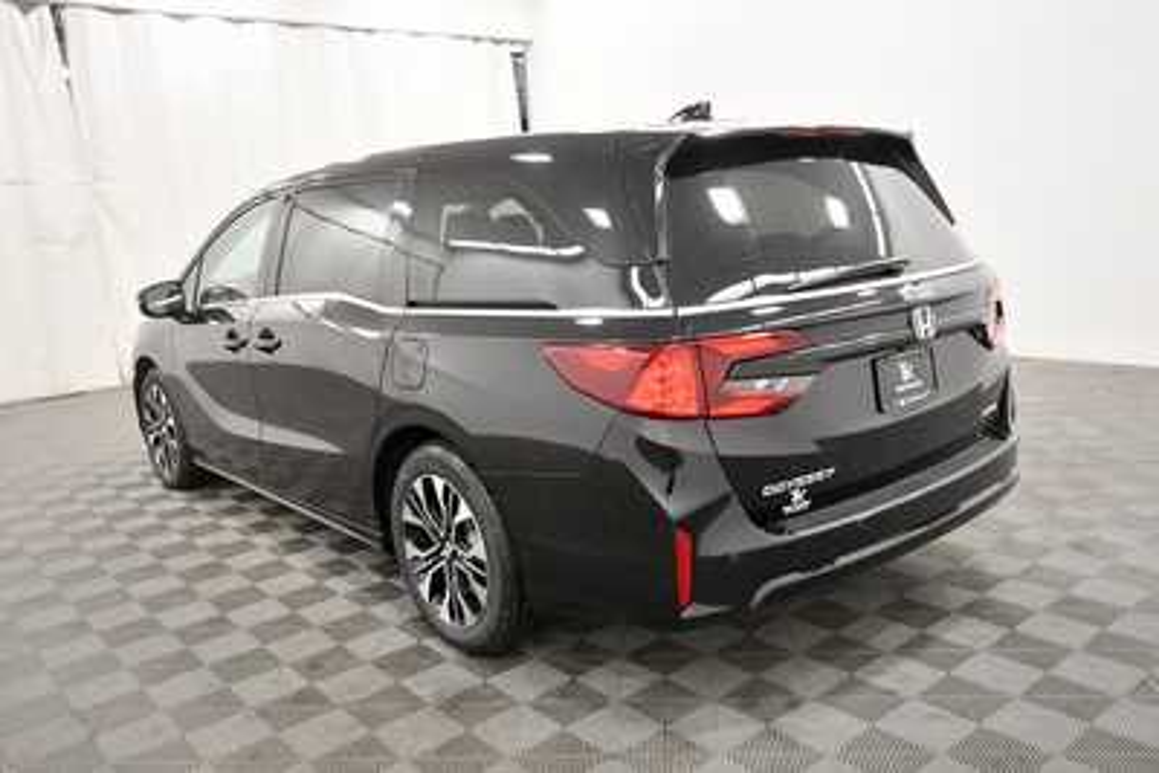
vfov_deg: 48.0
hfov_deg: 67.4
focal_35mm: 27
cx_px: 580
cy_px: 386
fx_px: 870
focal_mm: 18
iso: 2000
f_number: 5.3
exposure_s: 1/125
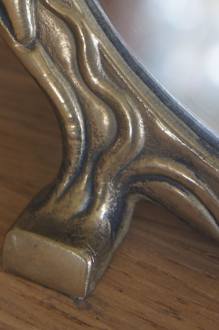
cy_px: -152
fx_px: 1370
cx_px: -61
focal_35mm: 150
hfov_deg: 9.0
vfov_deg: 13.0
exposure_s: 1/50
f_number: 4.5
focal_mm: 30
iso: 200
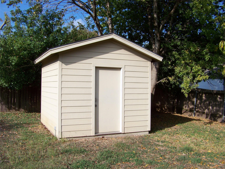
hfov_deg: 51.4
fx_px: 234
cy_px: 84
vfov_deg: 39.7
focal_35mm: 36
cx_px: 112
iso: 64
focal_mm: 5.85
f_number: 4
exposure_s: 1/640
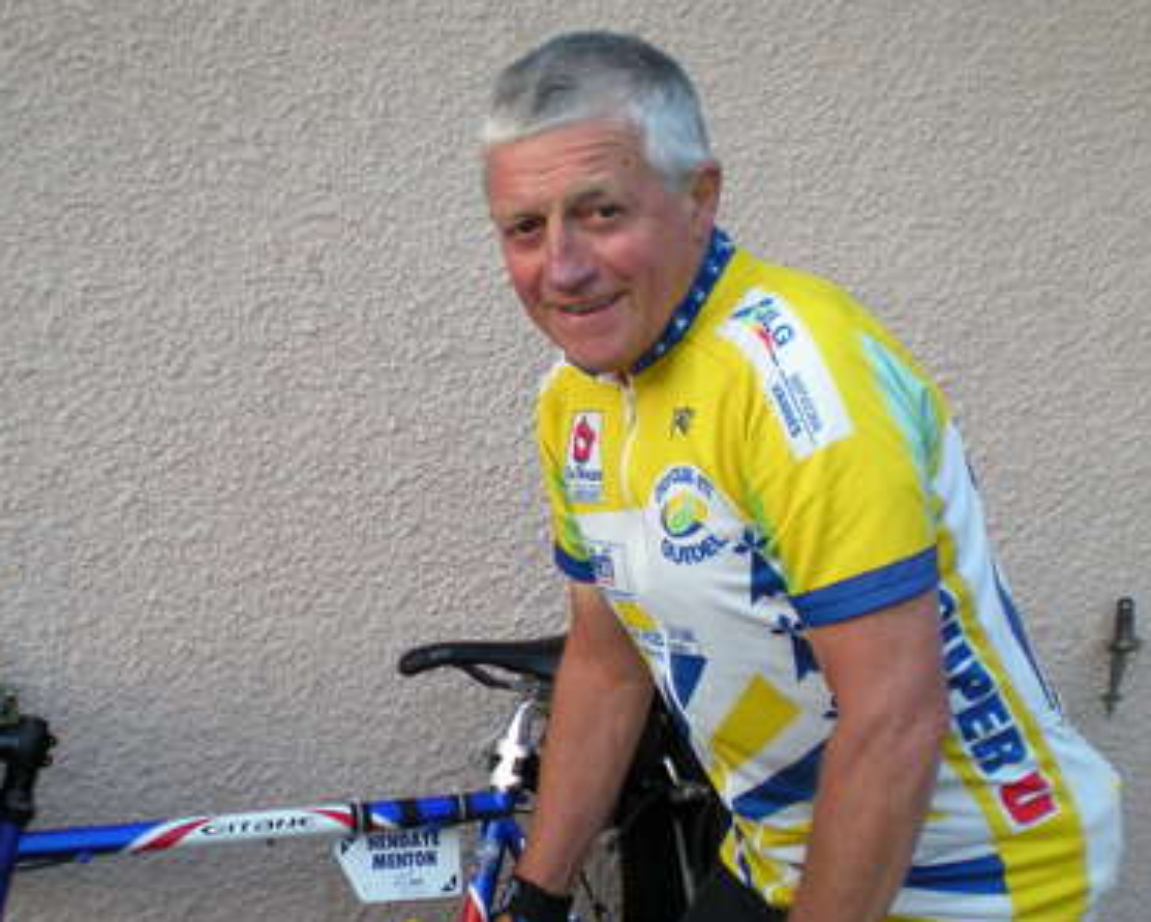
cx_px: 503
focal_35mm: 60
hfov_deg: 31.4
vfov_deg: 25.3
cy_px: 593
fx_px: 2044
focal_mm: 6.3
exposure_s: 1/65.2
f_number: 3.1
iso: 83
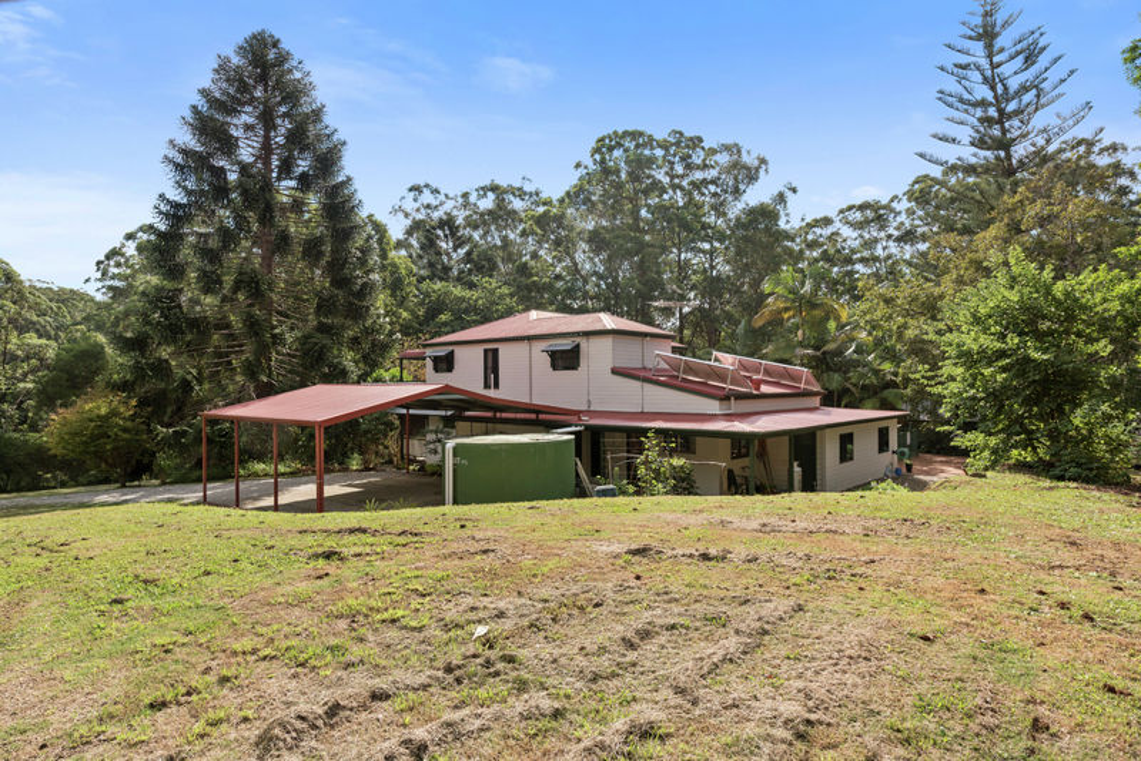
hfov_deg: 81.2
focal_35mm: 21
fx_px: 666
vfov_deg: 59.5
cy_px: 380
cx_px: 570
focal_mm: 21
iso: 200
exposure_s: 1/800
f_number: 9
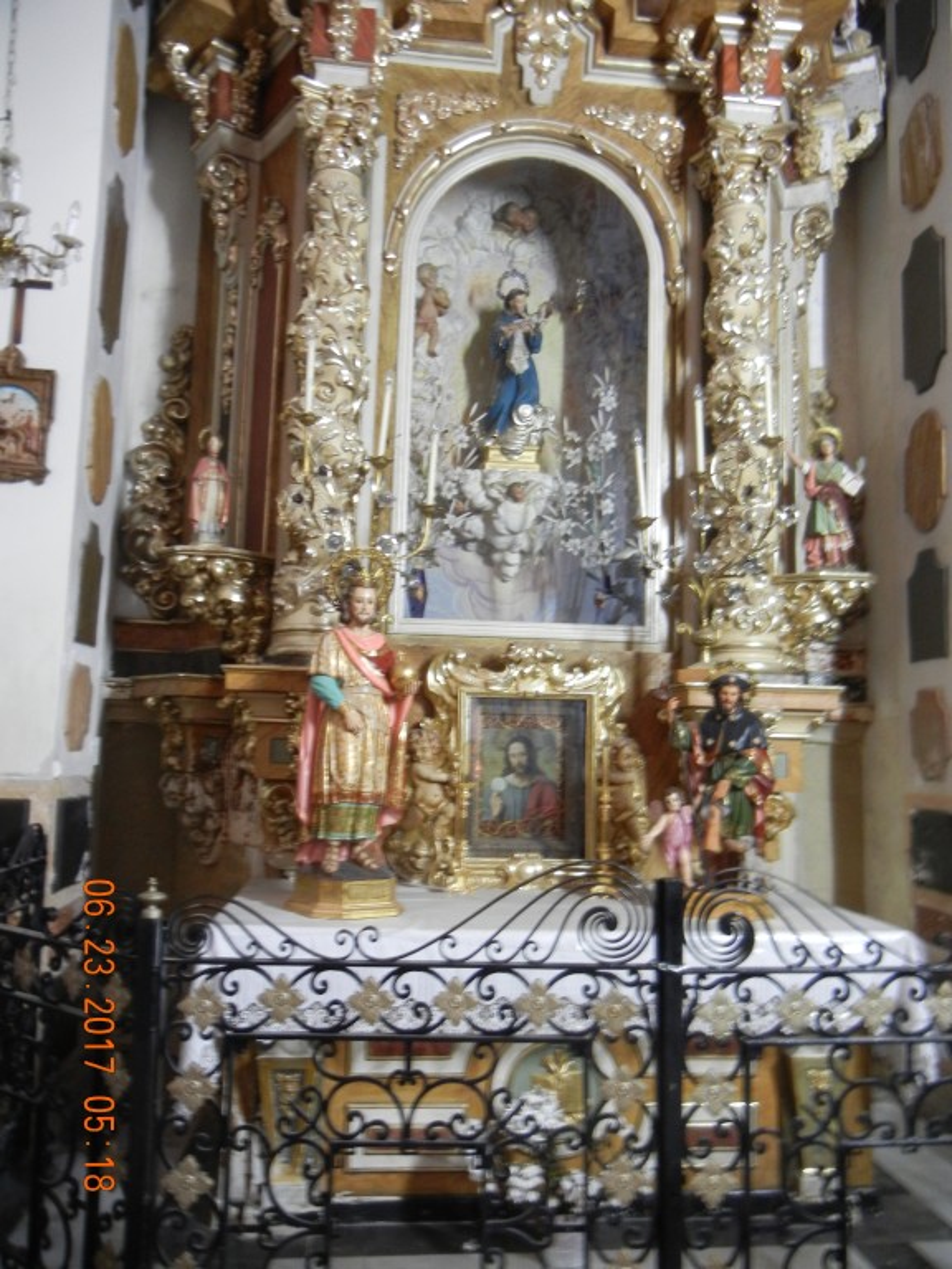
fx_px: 1100
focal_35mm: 30
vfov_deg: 60.0
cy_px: 634
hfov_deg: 46.8
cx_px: 476
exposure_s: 1/2
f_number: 3.5
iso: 400
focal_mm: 5.4
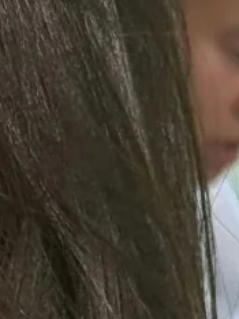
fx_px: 2732
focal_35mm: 297
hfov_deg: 4.9
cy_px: 507
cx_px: -182
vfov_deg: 6.6
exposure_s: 1/243
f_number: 1.78
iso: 100
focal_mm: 6.76
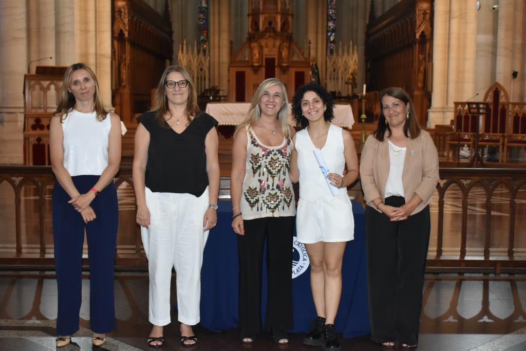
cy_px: 176
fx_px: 767
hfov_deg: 37.8
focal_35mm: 52
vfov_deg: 25.8
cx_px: 263
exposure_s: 1/60
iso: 1600
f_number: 5.6
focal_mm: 35
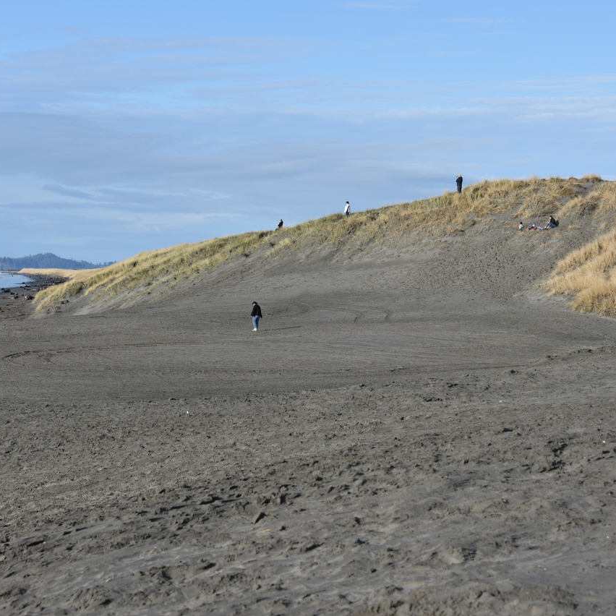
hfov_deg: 18.9
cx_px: 354
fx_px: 1852
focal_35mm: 92
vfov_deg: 18.9
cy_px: 308
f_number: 9
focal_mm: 72
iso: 100
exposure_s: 1/320
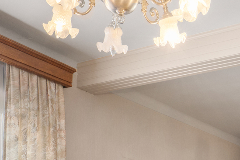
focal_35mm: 70
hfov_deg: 28.7
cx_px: 156
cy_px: 244
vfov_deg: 17.4
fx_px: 467
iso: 250
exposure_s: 1/1.67
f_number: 11
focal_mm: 16
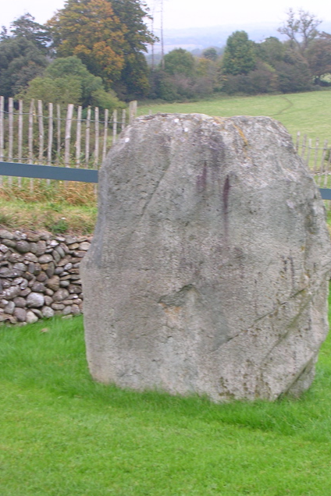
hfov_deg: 15.2
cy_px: 249
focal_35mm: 90
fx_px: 1241
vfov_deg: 22.6
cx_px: 185
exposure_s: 1/64.9
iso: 50
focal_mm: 13
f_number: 4.1
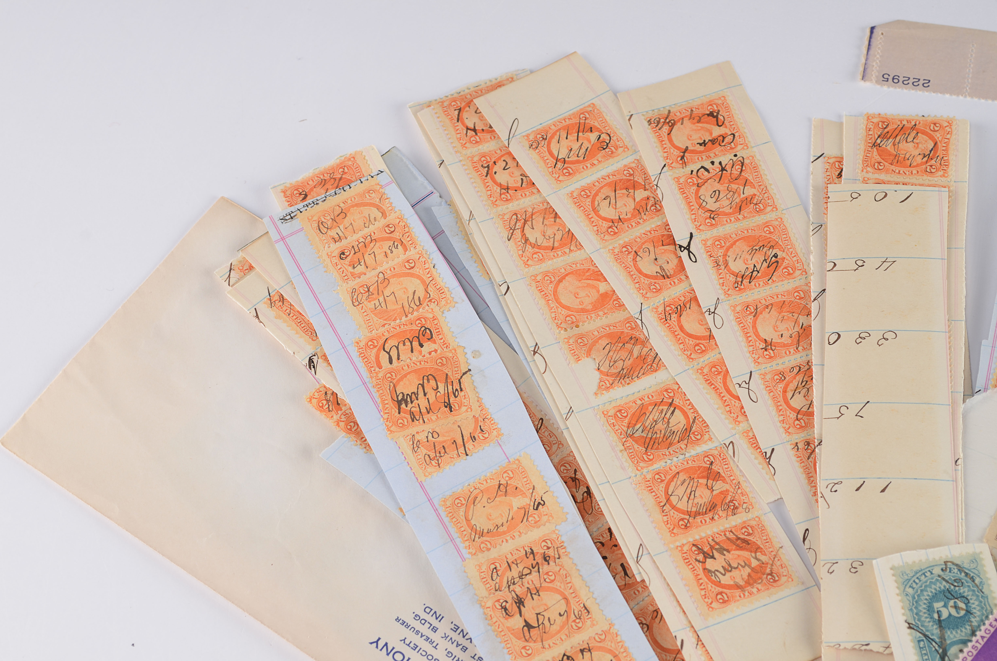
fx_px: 2156
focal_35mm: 78
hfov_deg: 26.0
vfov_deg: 17.4
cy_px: 330
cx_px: 498
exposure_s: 1/80
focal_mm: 52
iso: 100
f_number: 10
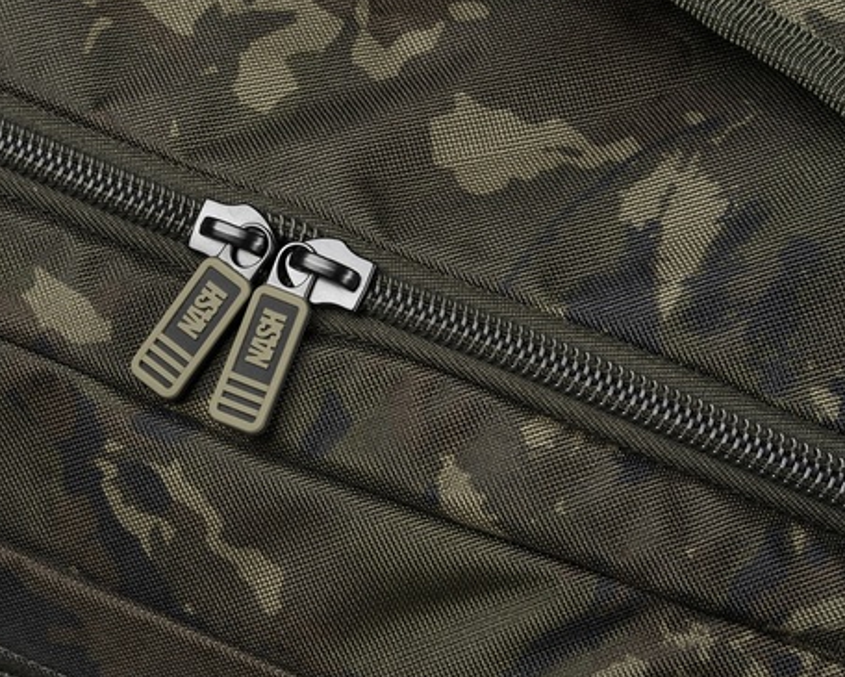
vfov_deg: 14.7
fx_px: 2626
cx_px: 306
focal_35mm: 105
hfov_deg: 18.2
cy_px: 349
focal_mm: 85
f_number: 10
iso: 200
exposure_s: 1/250
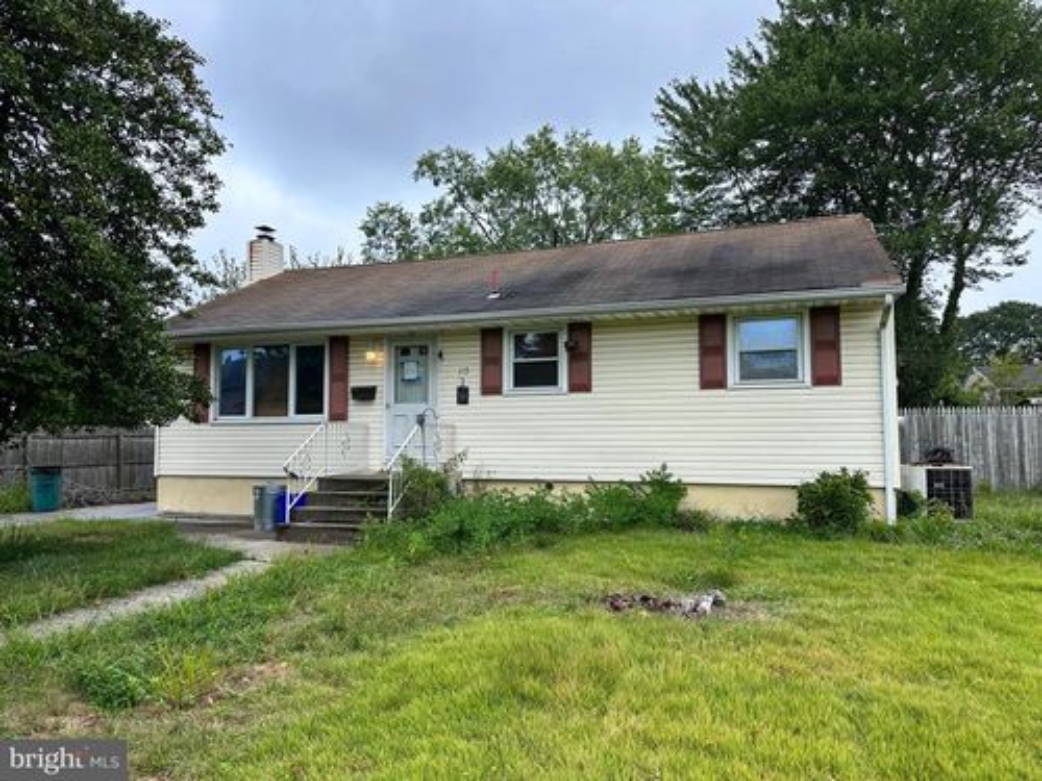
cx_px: 521
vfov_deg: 56.8
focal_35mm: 24
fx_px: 722
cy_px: 390
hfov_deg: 71.6
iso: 80
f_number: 1.78
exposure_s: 1/918
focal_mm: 6.86
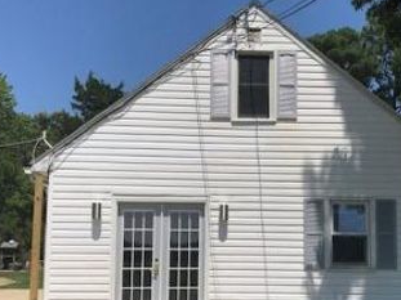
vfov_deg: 31.8
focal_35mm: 45
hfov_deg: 41.9
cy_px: 209
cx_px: 241
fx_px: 521
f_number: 1.8
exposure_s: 1/5650
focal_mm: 3.99
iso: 25
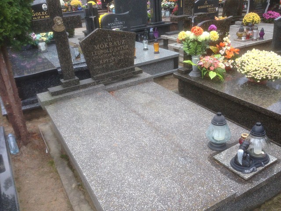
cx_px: 140
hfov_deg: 55.4
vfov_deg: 42.9
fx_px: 268
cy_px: 106
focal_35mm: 33
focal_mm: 4.12
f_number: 2.4
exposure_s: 1/120
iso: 80
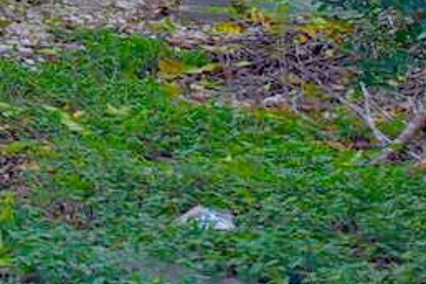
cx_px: -1242
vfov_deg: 9.2
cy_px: -386
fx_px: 1597
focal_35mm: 135
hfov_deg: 8.4
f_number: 8
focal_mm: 17
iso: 280
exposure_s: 1/250
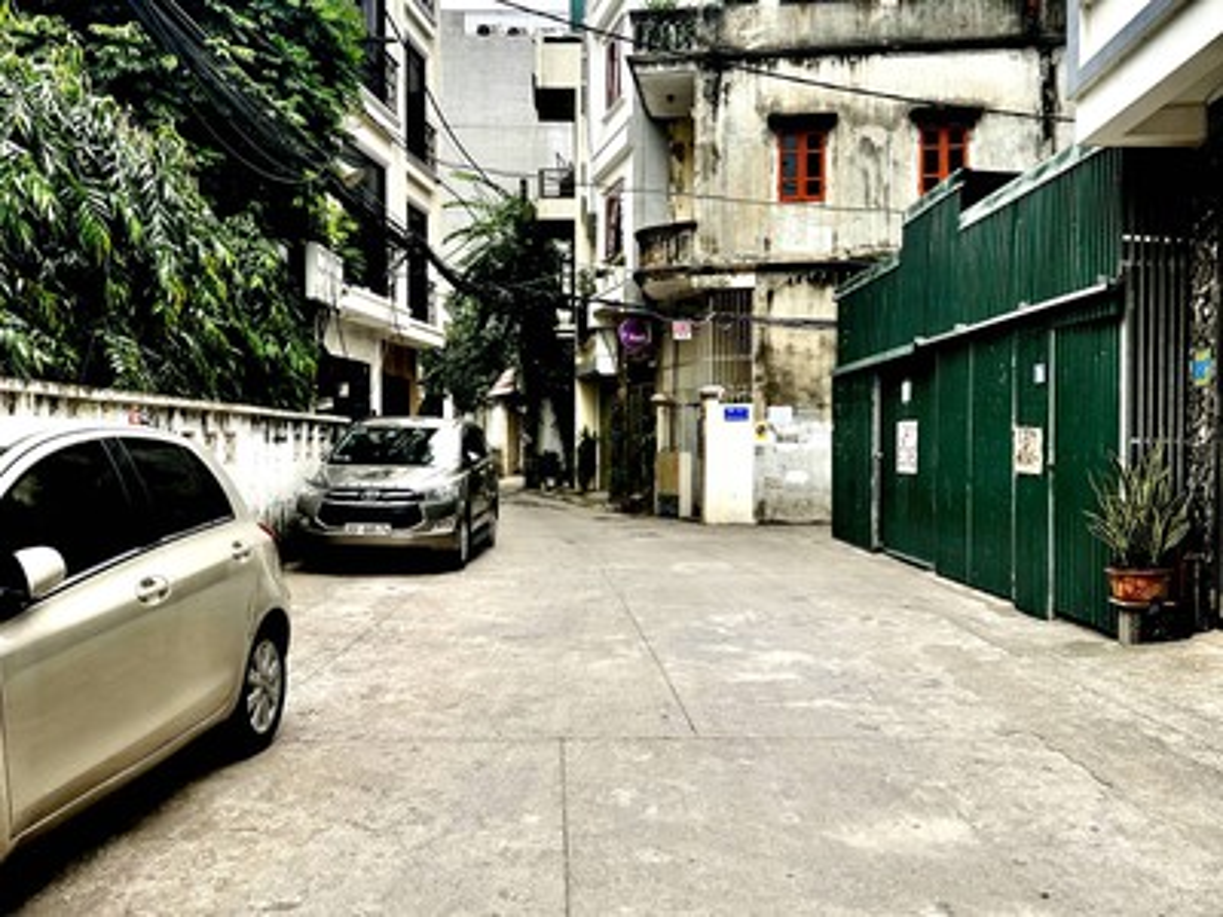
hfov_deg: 71.6
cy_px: 458
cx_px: 612
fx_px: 848
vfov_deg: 56.8
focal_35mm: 24
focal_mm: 6.86
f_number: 1.78
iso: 80
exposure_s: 1/650
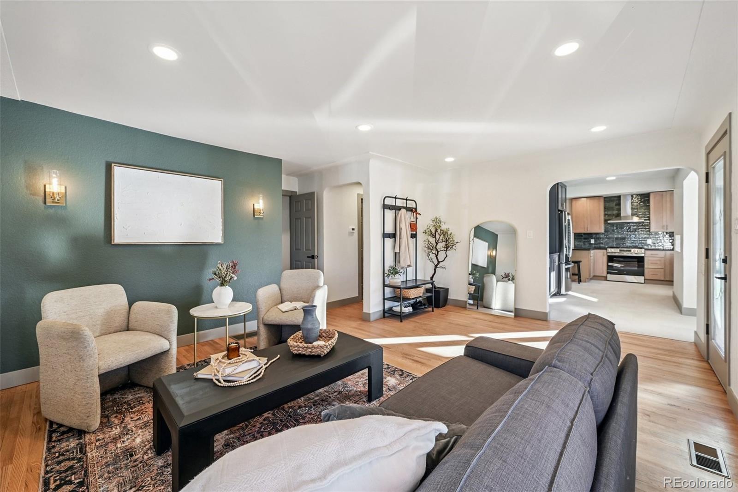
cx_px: 369
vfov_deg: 81.2
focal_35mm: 14
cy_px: 246
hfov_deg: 104.3
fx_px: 287
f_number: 10
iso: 400
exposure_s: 1/13
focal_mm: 14
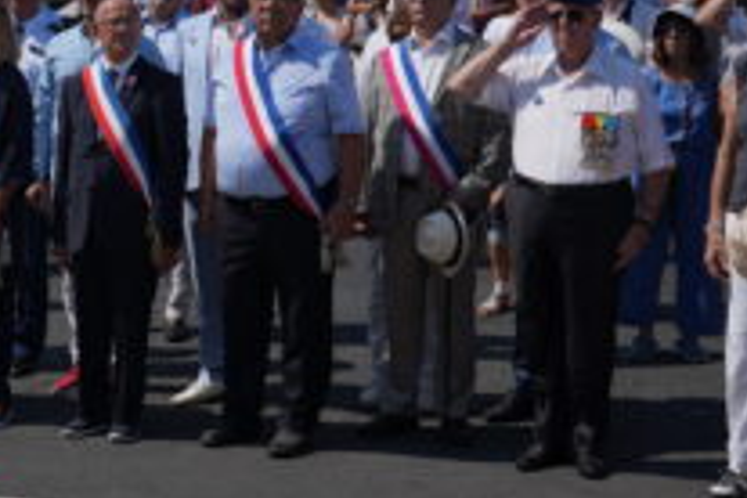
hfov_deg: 22.4
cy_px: 38
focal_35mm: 89
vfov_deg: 15.2
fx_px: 1847
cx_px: 112
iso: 100
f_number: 5.6
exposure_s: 1/1250
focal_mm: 46
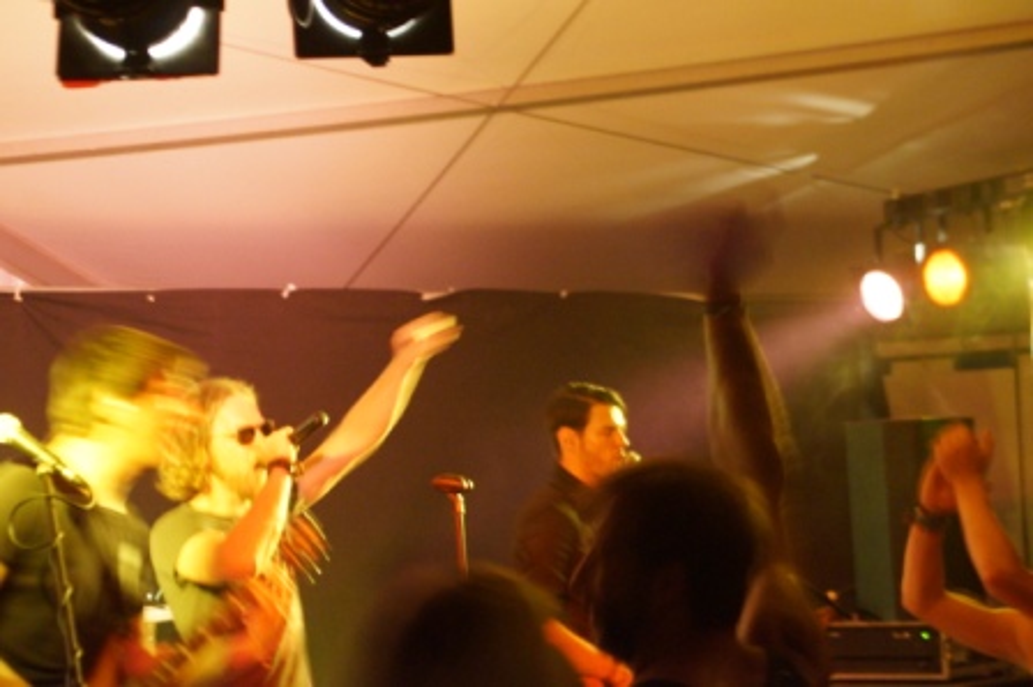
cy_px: 344
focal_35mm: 105
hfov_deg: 19.5
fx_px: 3011
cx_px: 516
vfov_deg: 13.0
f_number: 5
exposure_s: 1/10
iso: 3200
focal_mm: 70
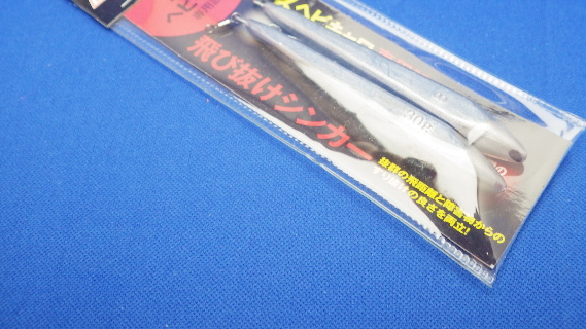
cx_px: 315
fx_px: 590
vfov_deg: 30.7
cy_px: 84
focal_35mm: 38
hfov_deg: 52.7
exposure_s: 1/45
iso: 400
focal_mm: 5.5
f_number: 2.3
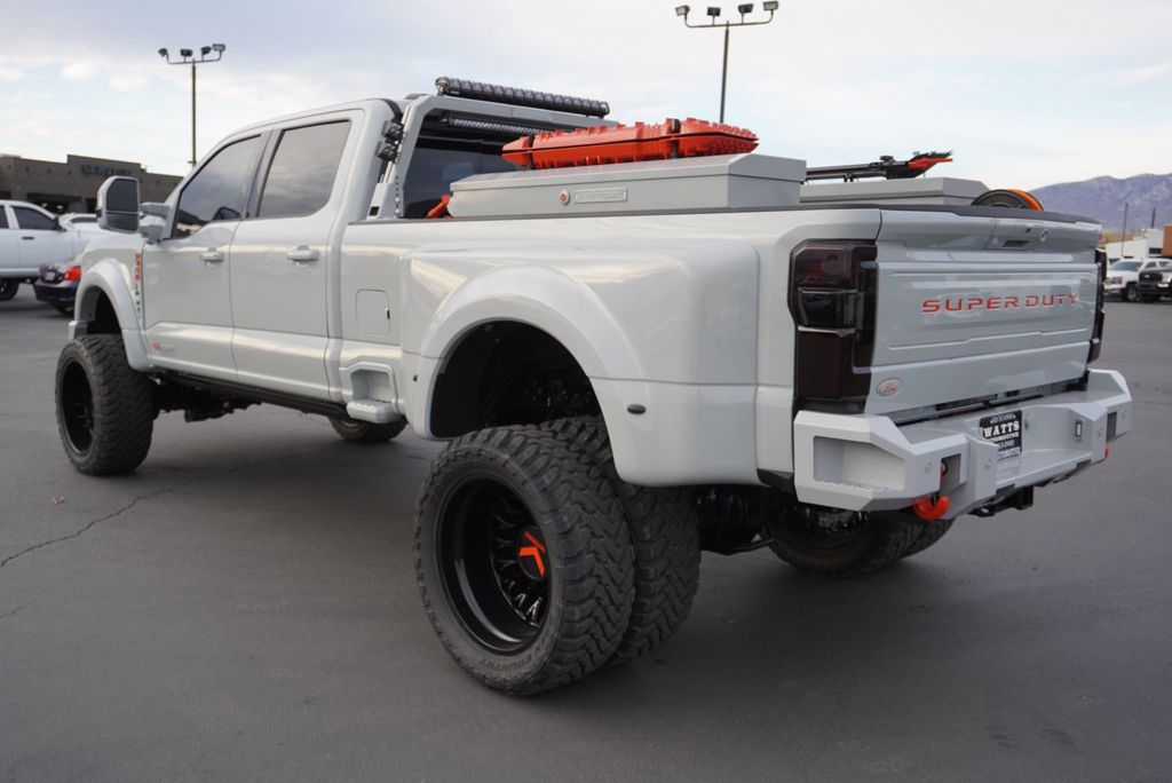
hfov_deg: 57.2
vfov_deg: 40.0
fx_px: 1075
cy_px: 392
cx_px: 586
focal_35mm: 33
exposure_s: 1/80
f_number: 5
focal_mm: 22
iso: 100
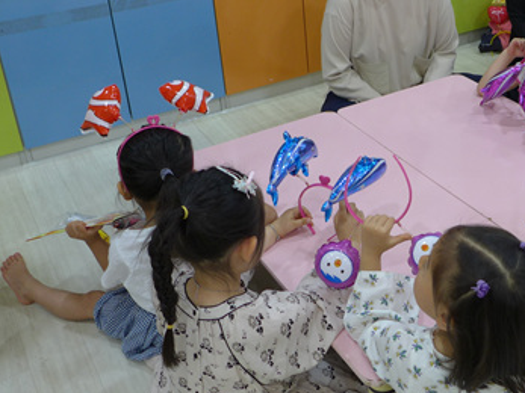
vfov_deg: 30.0
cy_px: 121
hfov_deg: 38.4
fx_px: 728
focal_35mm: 48
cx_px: 410
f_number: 1.5
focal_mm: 5.1
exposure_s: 1/80
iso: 80
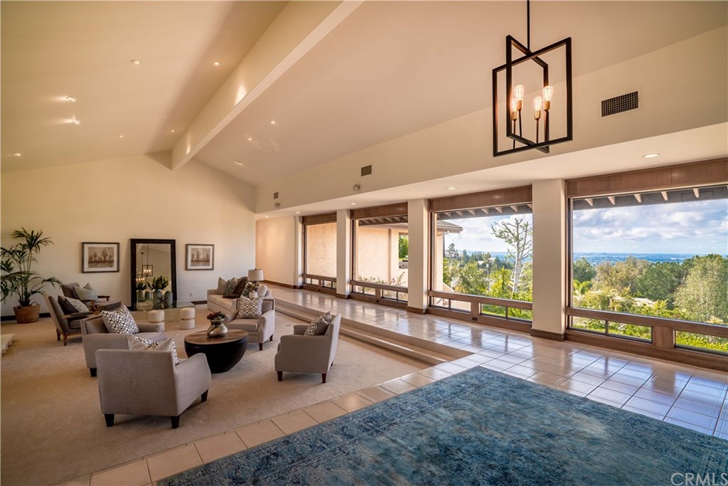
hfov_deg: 96.7
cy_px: 243
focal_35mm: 16
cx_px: 364
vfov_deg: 73.8
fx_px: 324
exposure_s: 1/200
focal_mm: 16
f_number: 7.1
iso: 80
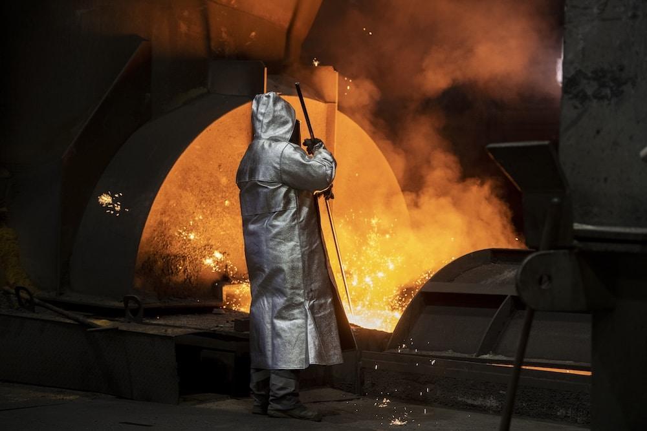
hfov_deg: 17.1
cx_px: 324
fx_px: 2157
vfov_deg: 11.4
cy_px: 216
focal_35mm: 120
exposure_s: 1/200
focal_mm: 120
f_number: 3.5
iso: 1600
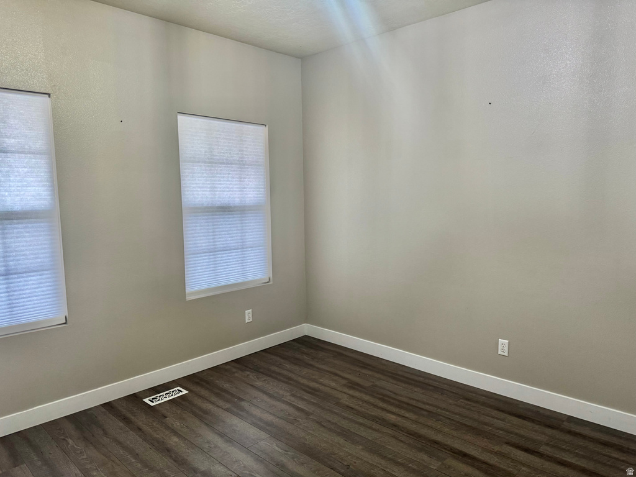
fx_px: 441
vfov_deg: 56.8
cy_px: 238
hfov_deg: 71.6
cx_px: 318
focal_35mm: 24
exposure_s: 1/60
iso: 250
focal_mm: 6.76
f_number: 1.78
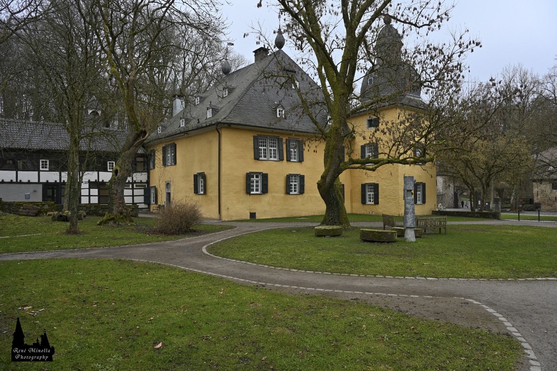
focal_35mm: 24
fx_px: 371
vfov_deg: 53.1
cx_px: 278
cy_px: 186
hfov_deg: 73.8
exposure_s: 1/125
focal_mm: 24
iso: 200
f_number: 5.6
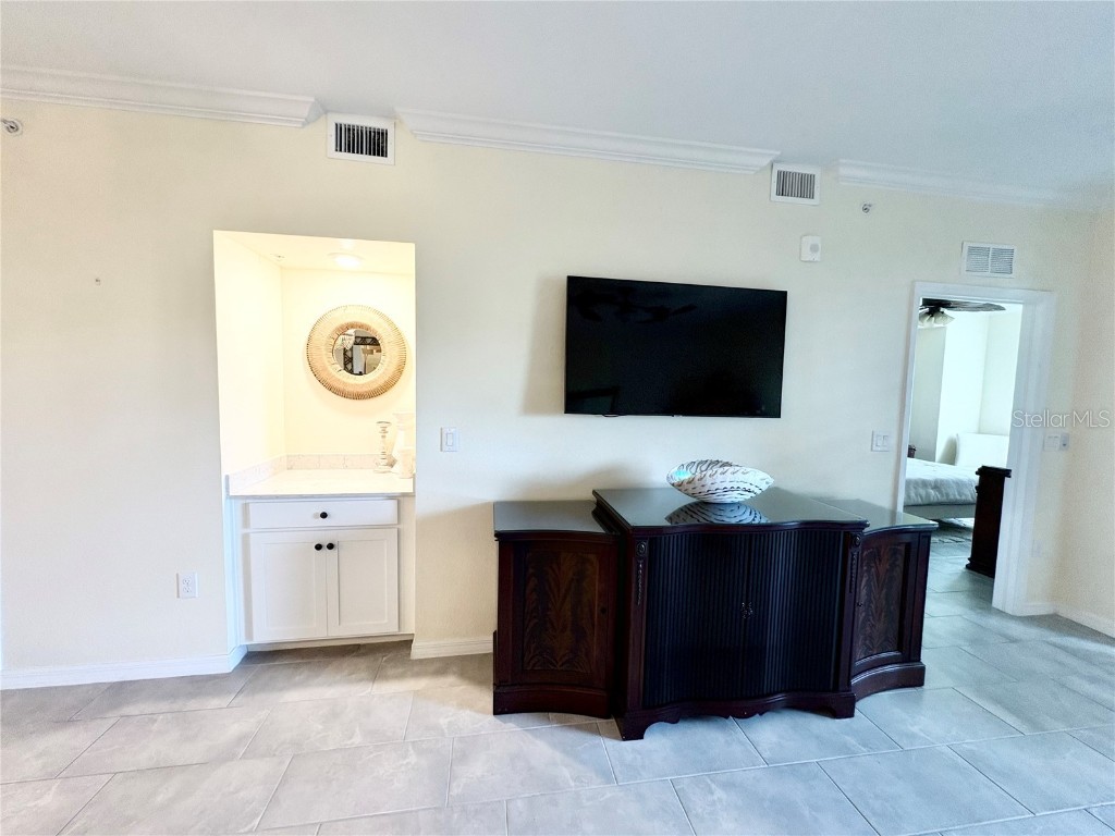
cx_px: 558
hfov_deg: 102.1
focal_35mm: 14
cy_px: 418
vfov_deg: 85.7
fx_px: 451
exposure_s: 1/60
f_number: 2.2
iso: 200
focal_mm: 2.22
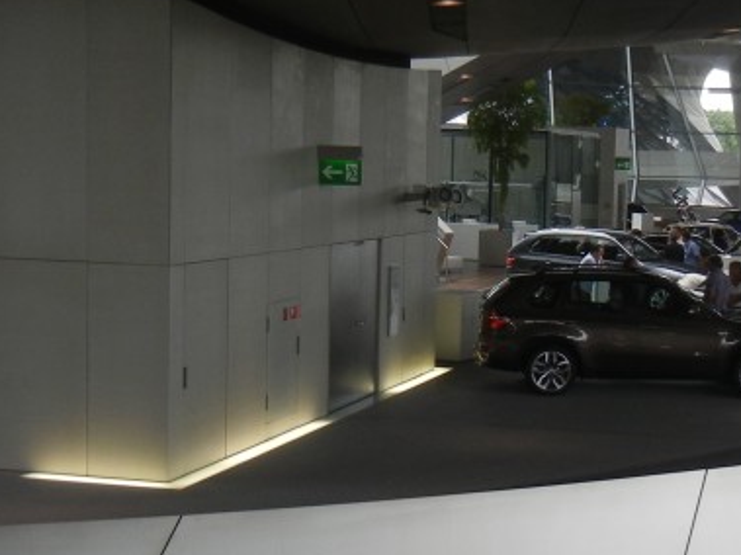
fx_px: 1733
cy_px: 320
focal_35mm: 81
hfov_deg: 24.0
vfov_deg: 18.2
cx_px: 520
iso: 160
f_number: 3.5
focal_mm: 5.4
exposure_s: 1/123
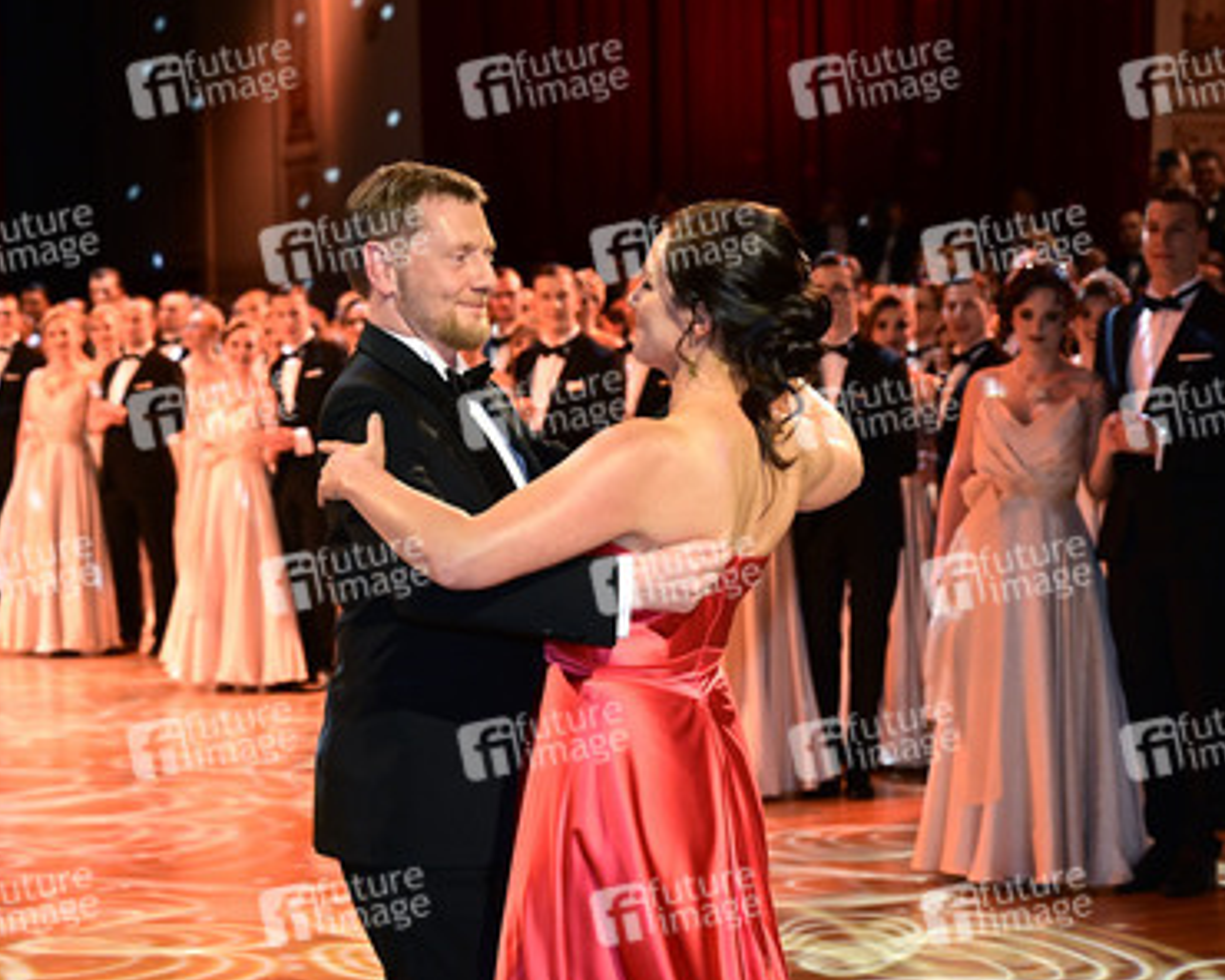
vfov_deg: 19.2
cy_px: 493
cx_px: 588
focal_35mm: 80
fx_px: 2900
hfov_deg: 23.8
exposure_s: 1/200
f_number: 4.5
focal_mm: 70
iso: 3200
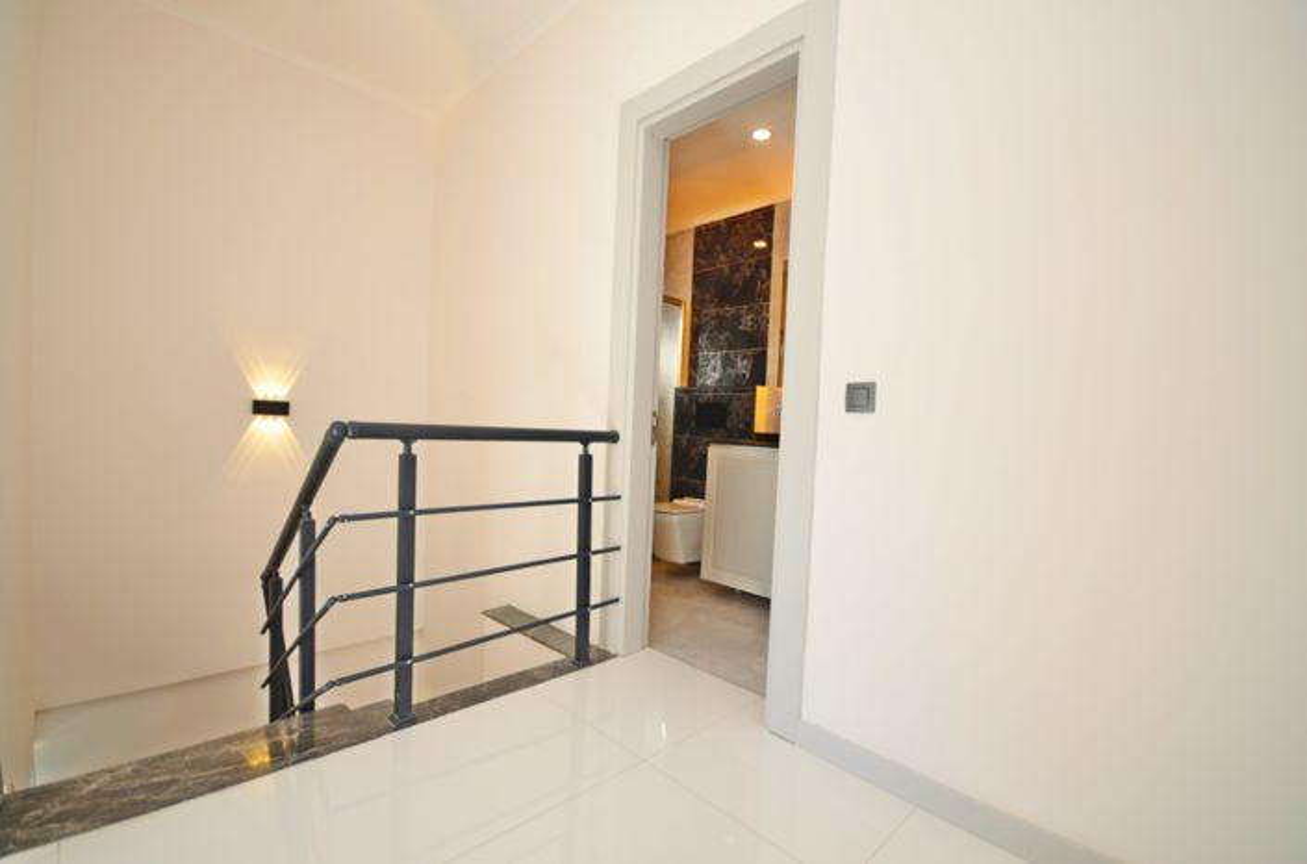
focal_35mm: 15
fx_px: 543
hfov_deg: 100.5
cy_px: 432
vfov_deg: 77.0
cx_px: 654
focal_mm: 10
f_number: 4.5
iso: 200
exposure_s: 1/80
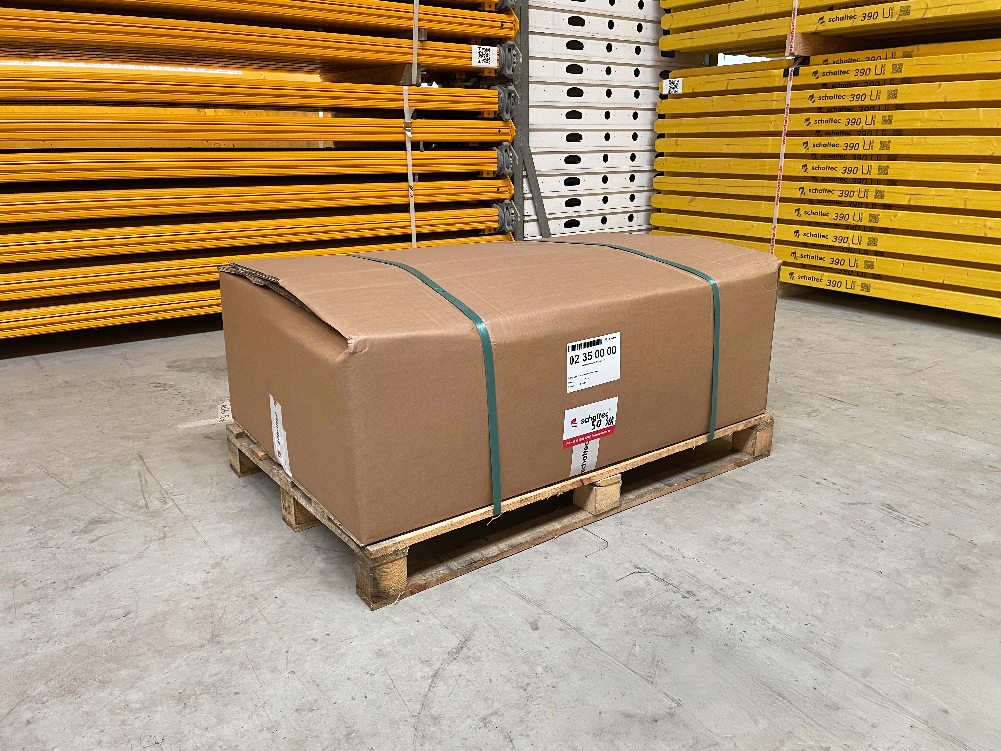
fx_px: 752
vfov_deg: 53.1
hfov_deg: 67.3
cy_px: 376
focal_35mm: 26
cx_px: 500
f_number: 1.6
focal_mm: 4.2
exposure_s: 1/100
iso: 125
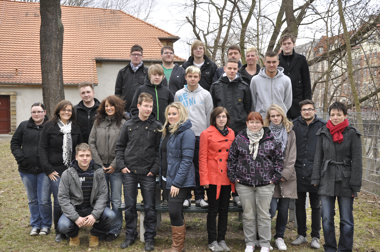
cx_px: 190
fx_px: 443
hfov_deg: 46.4
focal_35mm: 42
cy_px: 126
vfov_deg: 31.8
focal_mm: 28
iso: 400
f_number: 6.3
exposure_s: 1/160
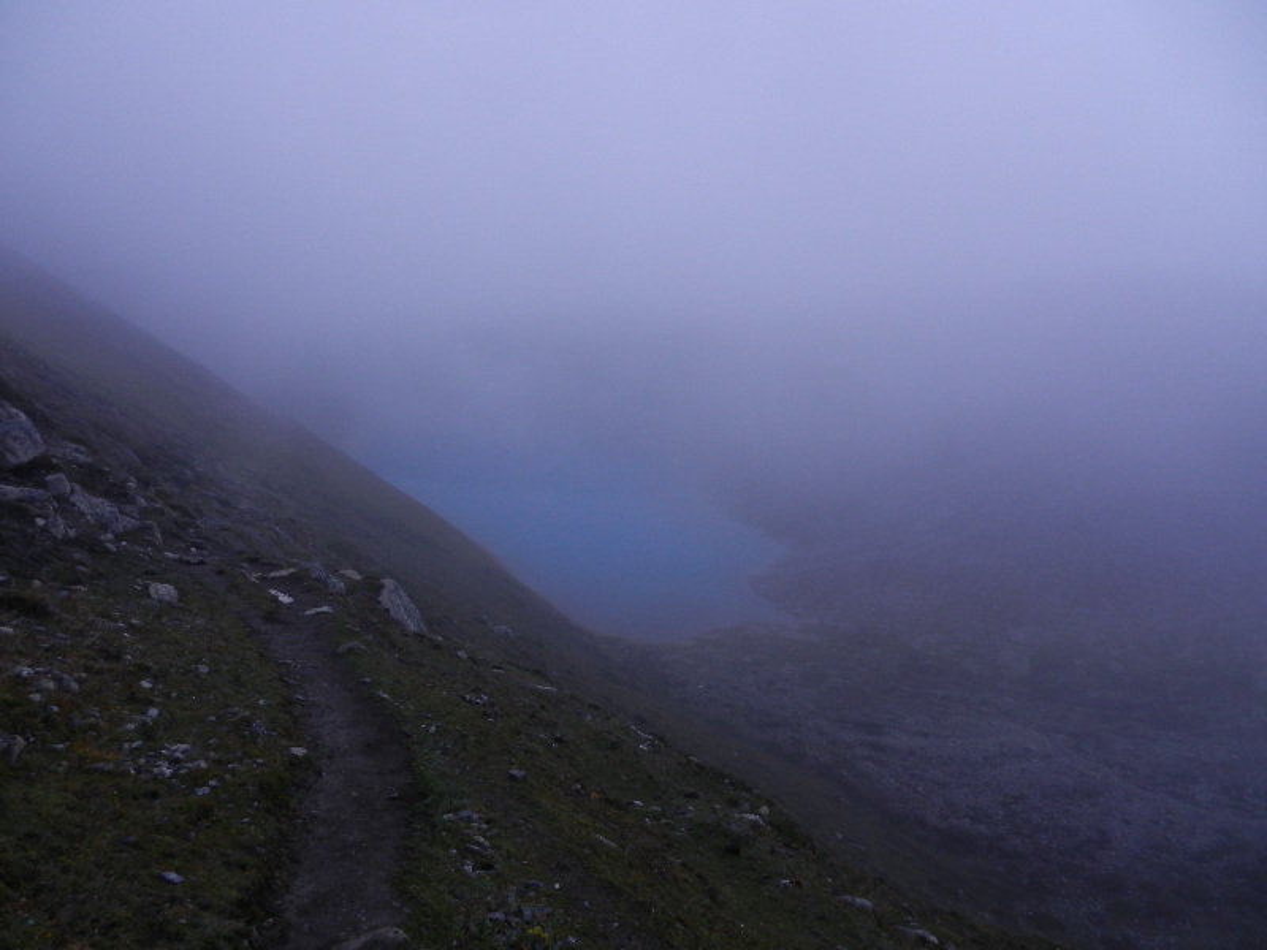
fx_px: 915
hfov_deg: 69.4
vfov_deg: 54.9
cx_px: 634
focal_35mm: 25
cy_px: 475
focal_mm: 4.5
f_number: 3.5
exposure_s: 1/250
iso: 160
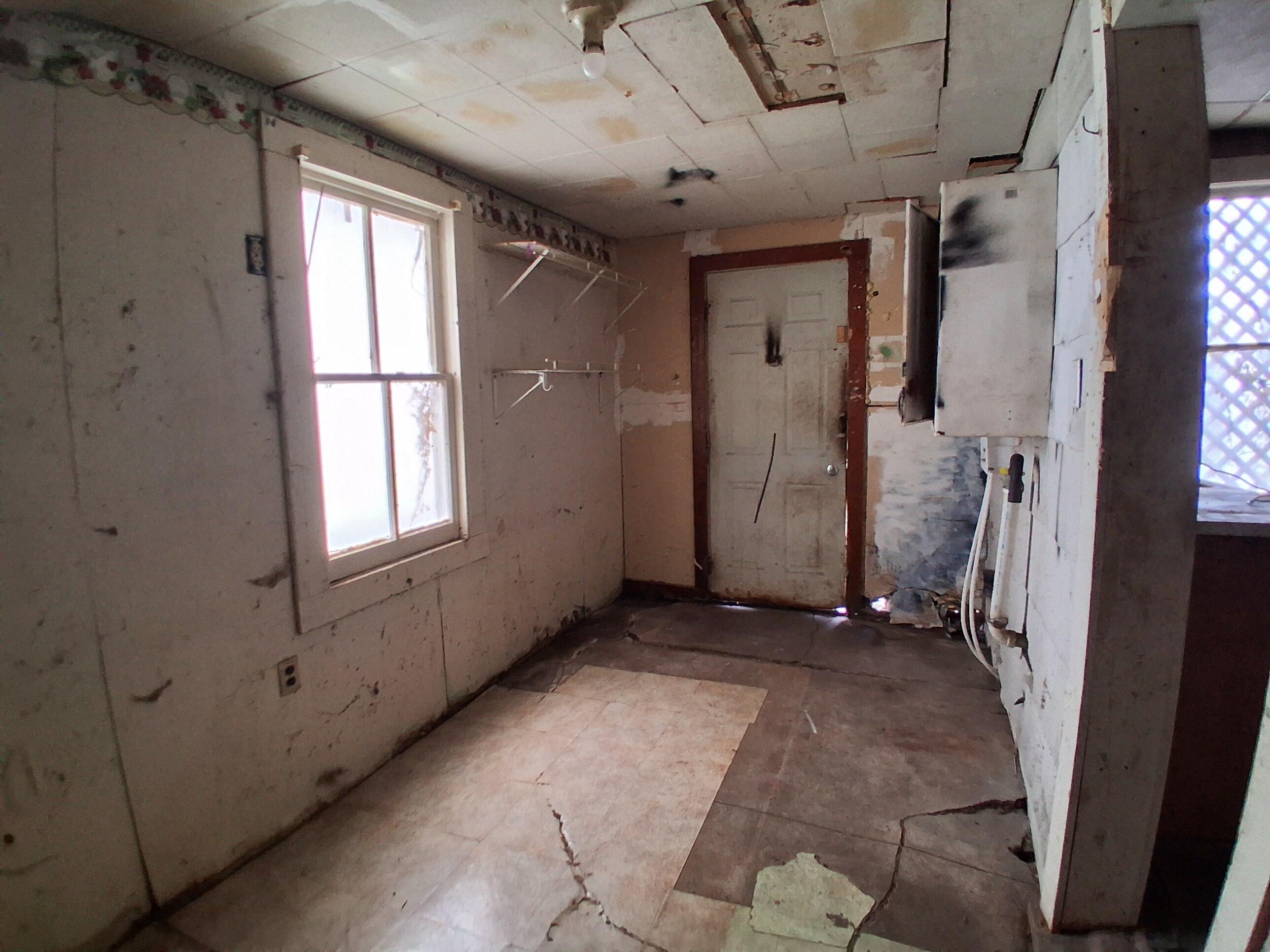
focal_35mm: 17
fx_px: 624
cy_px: 476
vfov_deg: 74.7
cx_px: 635
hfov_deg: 91.0
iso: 250
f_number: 2.2
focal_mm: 1.4
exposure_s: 1/40
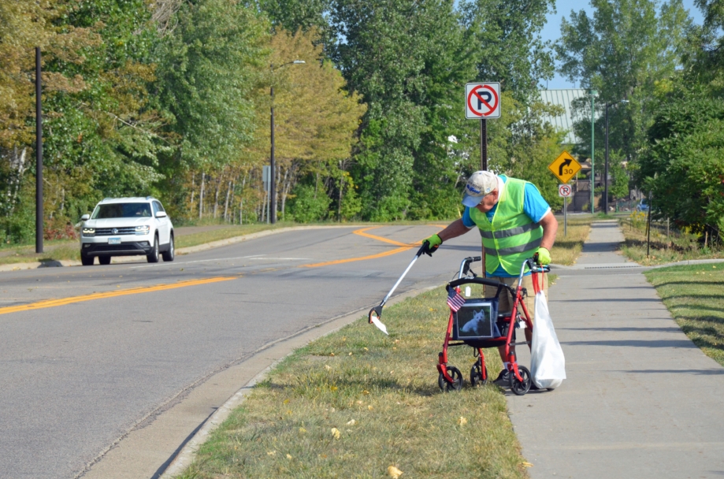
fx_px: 3522
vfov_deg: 7.8
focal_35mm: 176
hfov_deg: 11.7
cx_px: 334
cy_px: 247
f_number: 9
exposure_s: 1/1250
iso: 640
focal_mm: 105
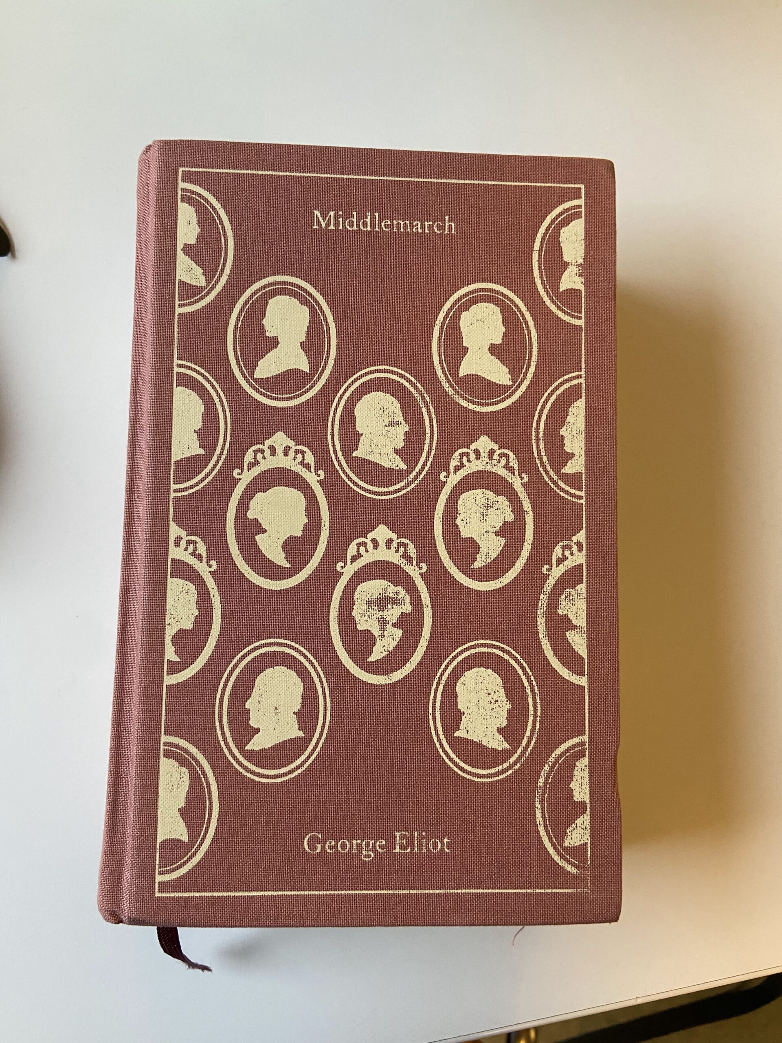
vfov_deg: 67.3
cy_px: 522
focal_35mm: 26
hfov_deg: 53.1
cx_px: 391
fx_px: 783
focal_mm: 4.25
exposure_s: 1/60
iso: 250
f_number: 1.8
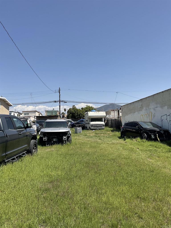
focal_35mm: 29
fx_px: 191
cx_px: 86
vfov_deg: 61.7
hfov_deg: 48.2
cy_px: 114
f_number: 1.8
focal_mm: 3
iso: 20
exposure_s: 1/2058
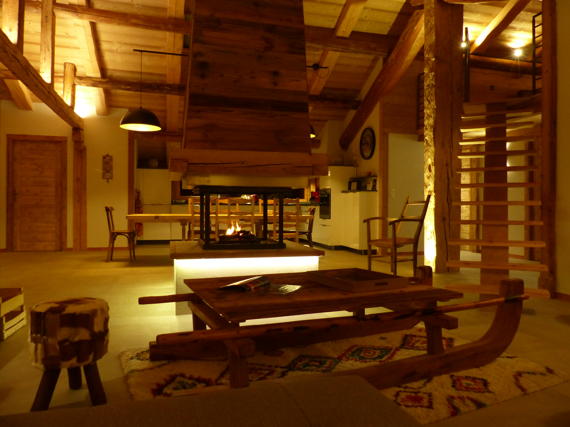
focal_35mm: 25
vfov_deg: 54.9
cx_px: 285
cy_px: 214
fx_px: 412
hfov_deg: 69.4
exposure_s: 1/20
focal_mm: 4.5
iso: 400
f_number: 2.8
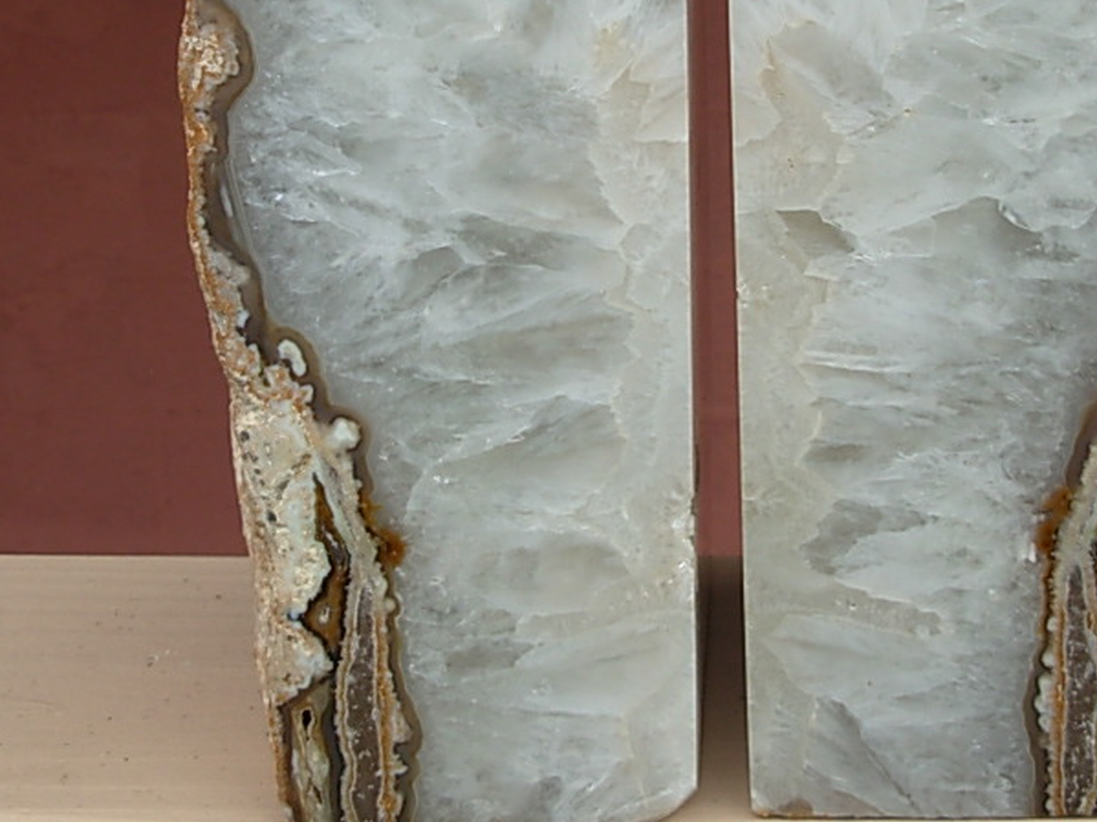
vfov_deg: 22.4
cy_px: 222
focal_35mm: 65
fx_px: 2059
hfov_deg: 29.7
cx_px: 670
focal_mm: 6.3
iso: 50
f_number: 2.9
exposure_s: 1/443
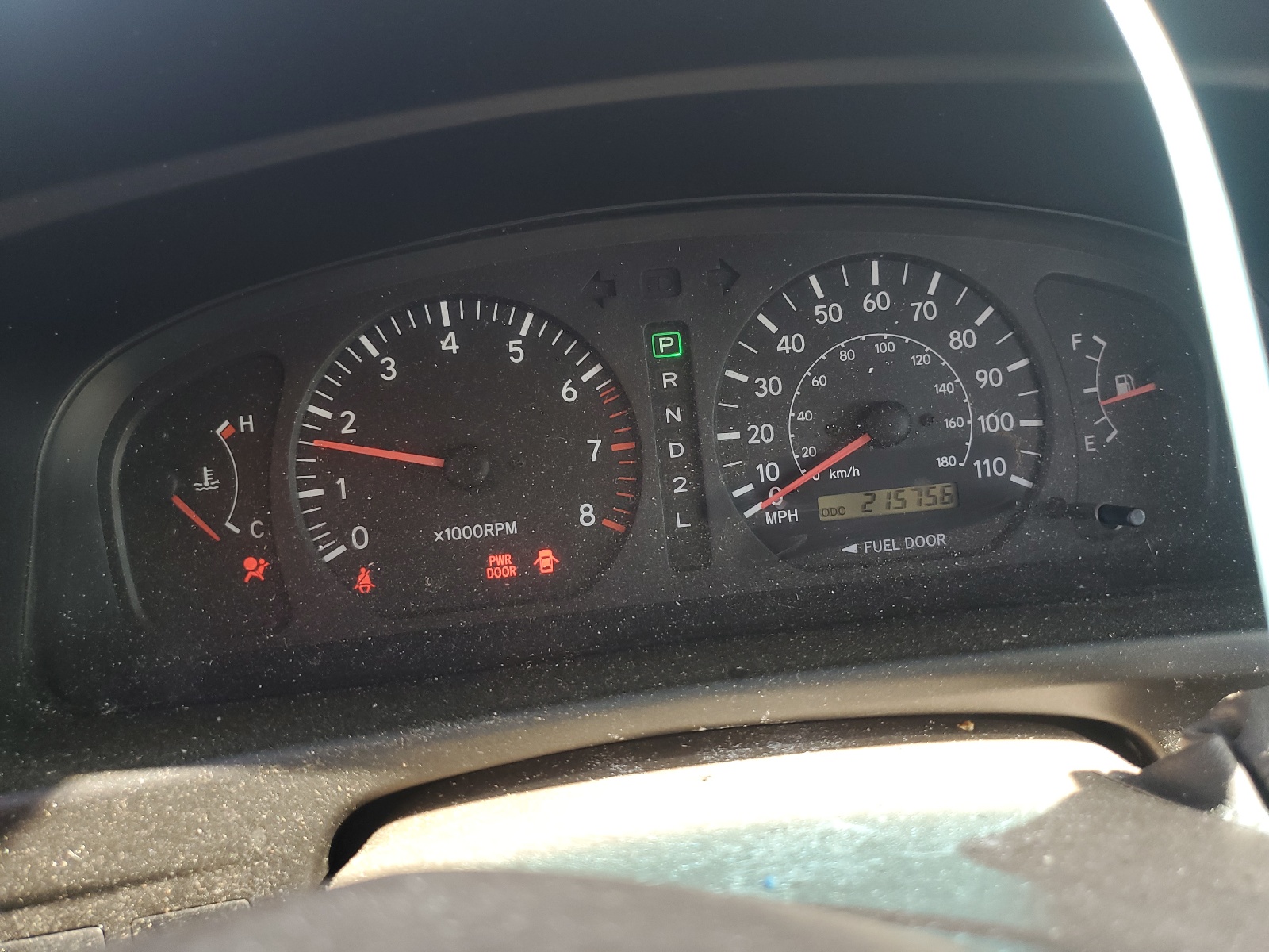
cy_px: 476
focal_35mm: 26
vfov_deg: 53.1
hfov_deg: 67.3
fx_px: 953
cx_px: 634
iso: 60
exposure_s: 1/120
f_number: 1.5
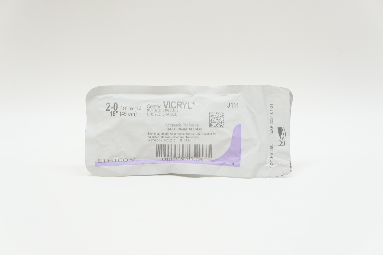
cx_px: 192
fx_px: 558
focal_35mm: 52
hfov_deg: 37.9
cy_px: 128
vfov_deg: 25.7
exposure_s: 1/50
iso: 400
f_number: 6.3
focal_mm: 35
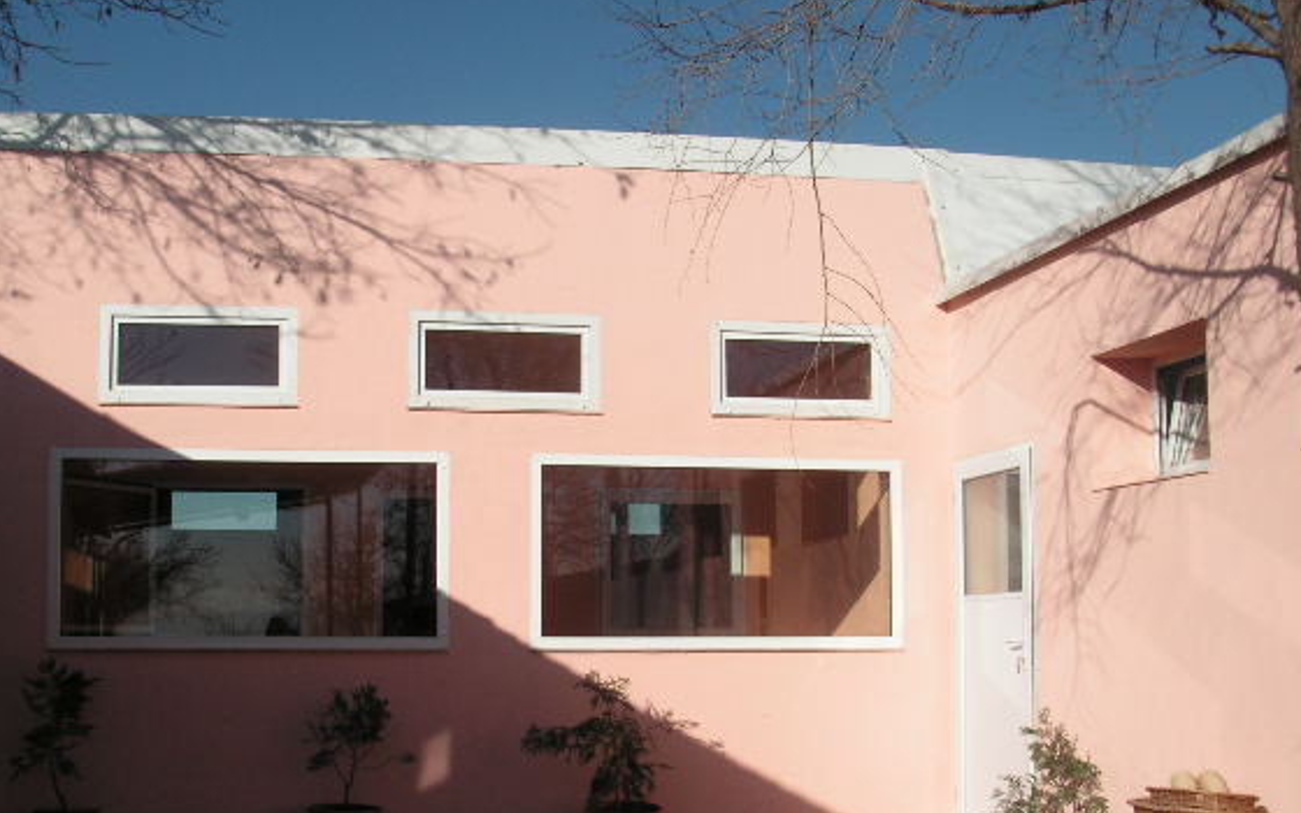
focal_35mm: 46
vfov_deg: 27.8
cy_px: 544
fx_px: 1631
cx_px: 613
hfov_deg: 43.5
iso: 50
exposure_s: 1/350
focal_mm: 6.3
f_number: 6.6
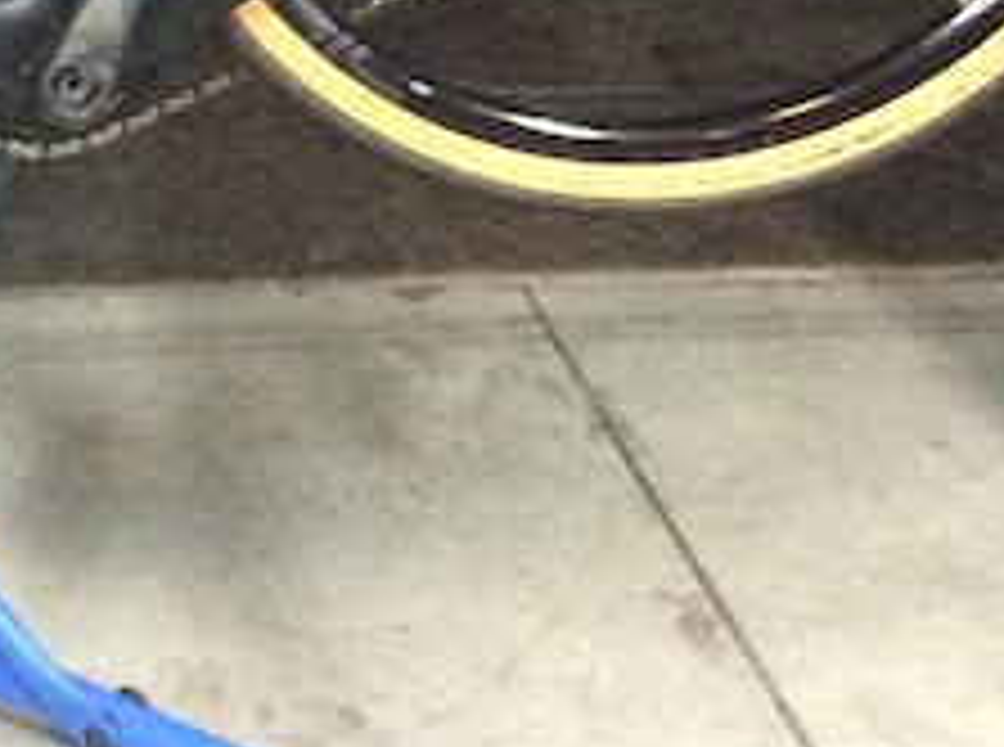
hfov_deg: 16.6
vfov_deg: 12.4
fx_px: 3326
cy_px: -266
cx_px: -131
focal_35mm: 115
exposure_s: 1/15
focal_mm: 3.3
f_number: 2.4
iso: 500
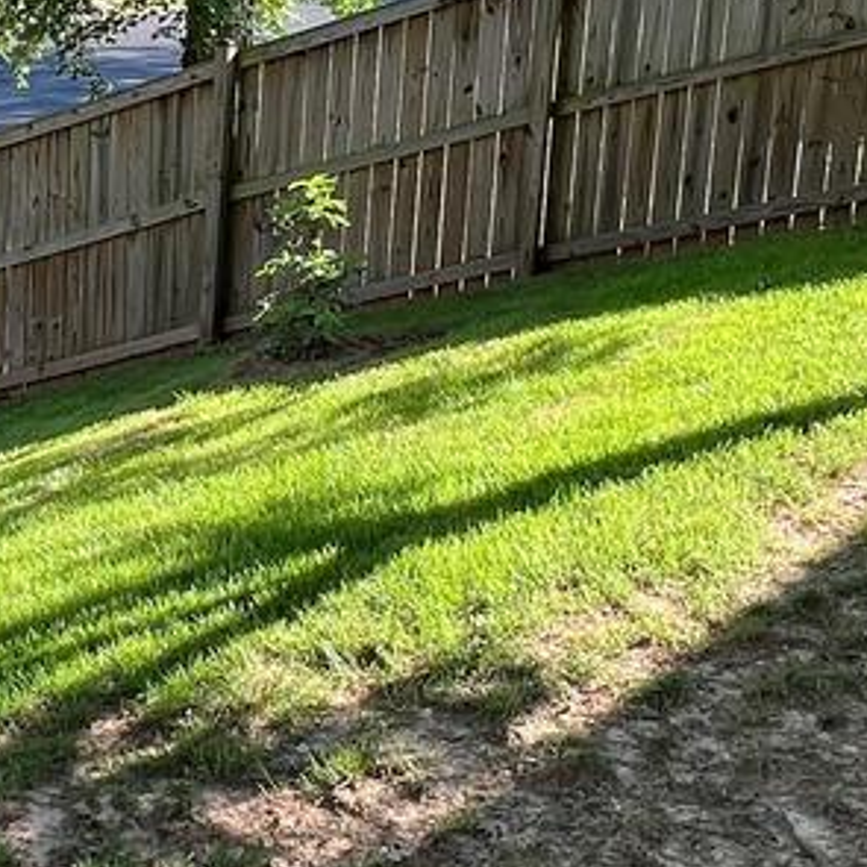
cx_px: 100
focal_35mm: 56
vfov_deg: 30.2
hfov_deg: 29.4
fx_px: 1587
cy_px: 253
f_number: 1.8
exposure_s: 1/196
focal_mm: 1.57
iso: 32
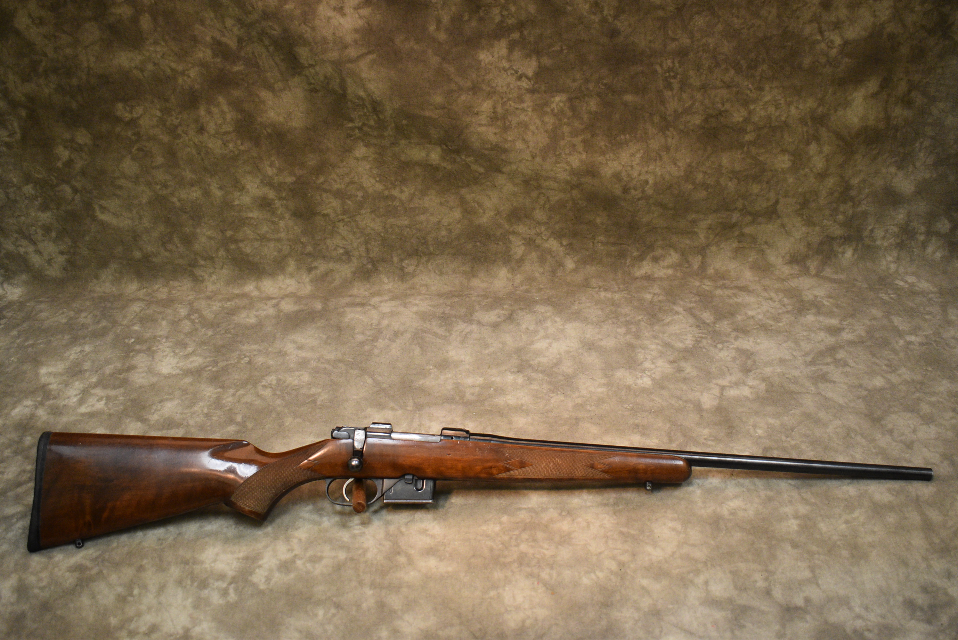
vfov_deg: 36.9
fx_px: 959
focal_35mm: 36
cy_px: 320
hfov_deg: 53.1
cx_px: 479
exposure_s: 1/125
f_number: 4
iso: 1400
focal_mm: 24
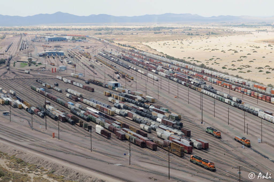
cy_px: 91
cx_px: 137
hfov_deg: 17.1
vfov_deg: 11.4
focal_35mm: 120
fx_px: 912
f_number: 9
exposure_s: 1/320
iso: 200
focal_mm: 80
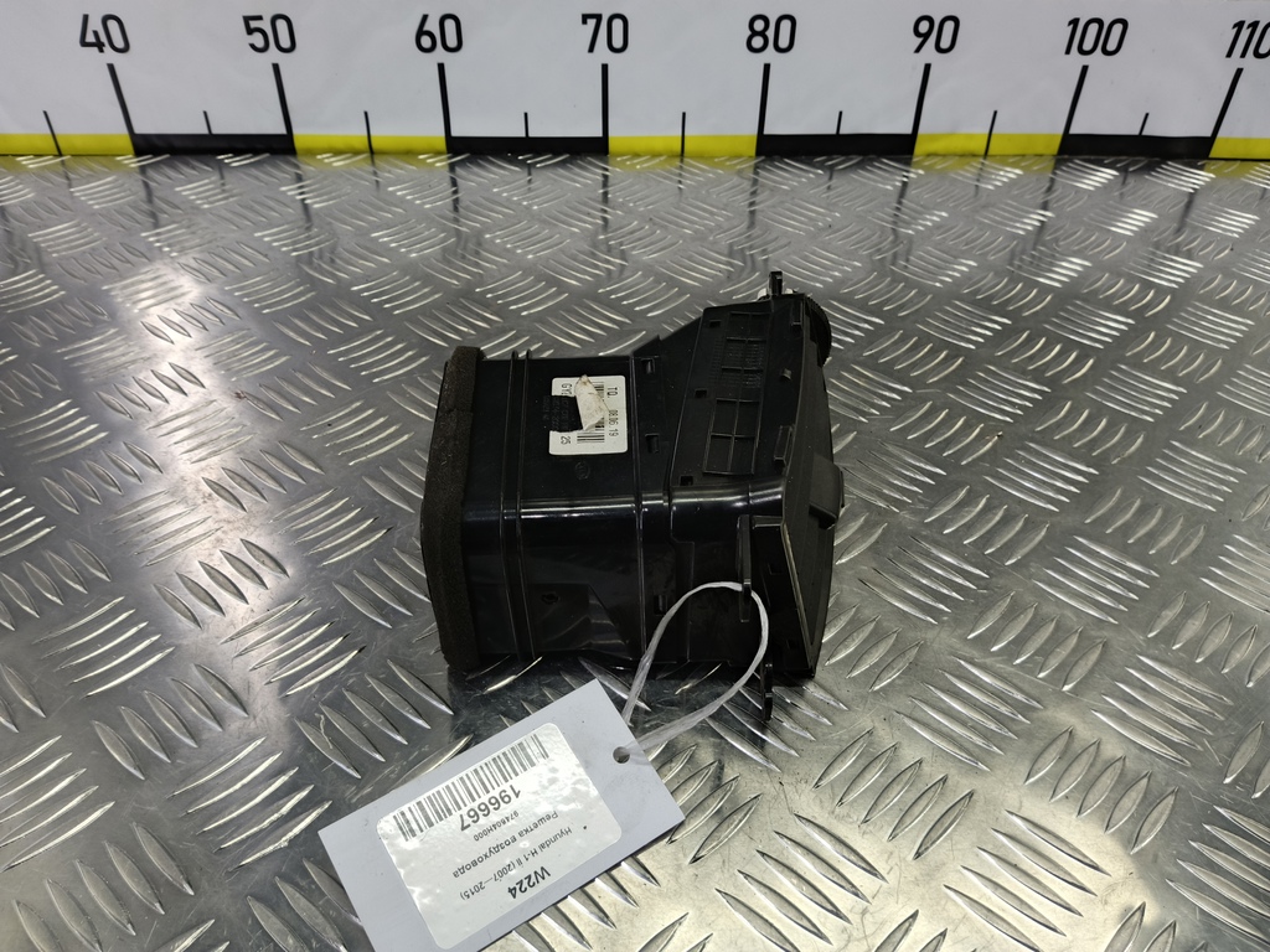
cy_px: 476
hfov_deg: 73.9
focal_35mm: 23
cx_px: 635
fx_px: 844
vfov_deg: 58.9
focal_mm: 4.11
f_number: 1.6
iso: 95
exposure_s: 1/33.3
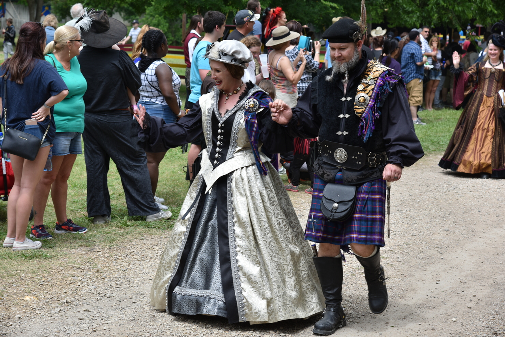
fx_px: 1094
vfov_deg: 17.5
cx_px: 252
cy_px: 168
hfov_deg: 26.0
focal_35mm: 78
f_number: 7.1
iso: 100
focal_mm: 78
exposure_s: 1/200
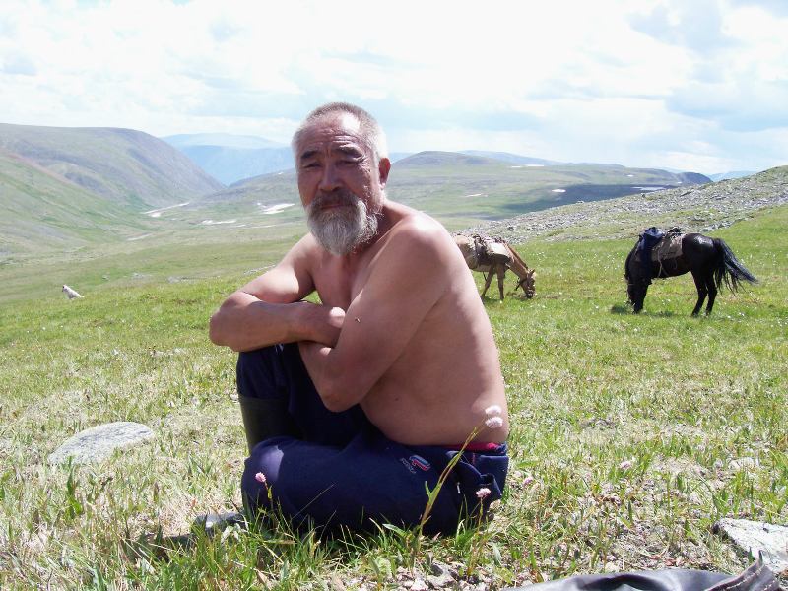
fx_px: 774
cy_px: 296
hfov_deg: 54.0
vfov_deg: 41.8
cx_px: 394
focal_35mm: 34
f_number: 5.1
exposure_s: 1/251
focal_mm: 5.6
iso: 80
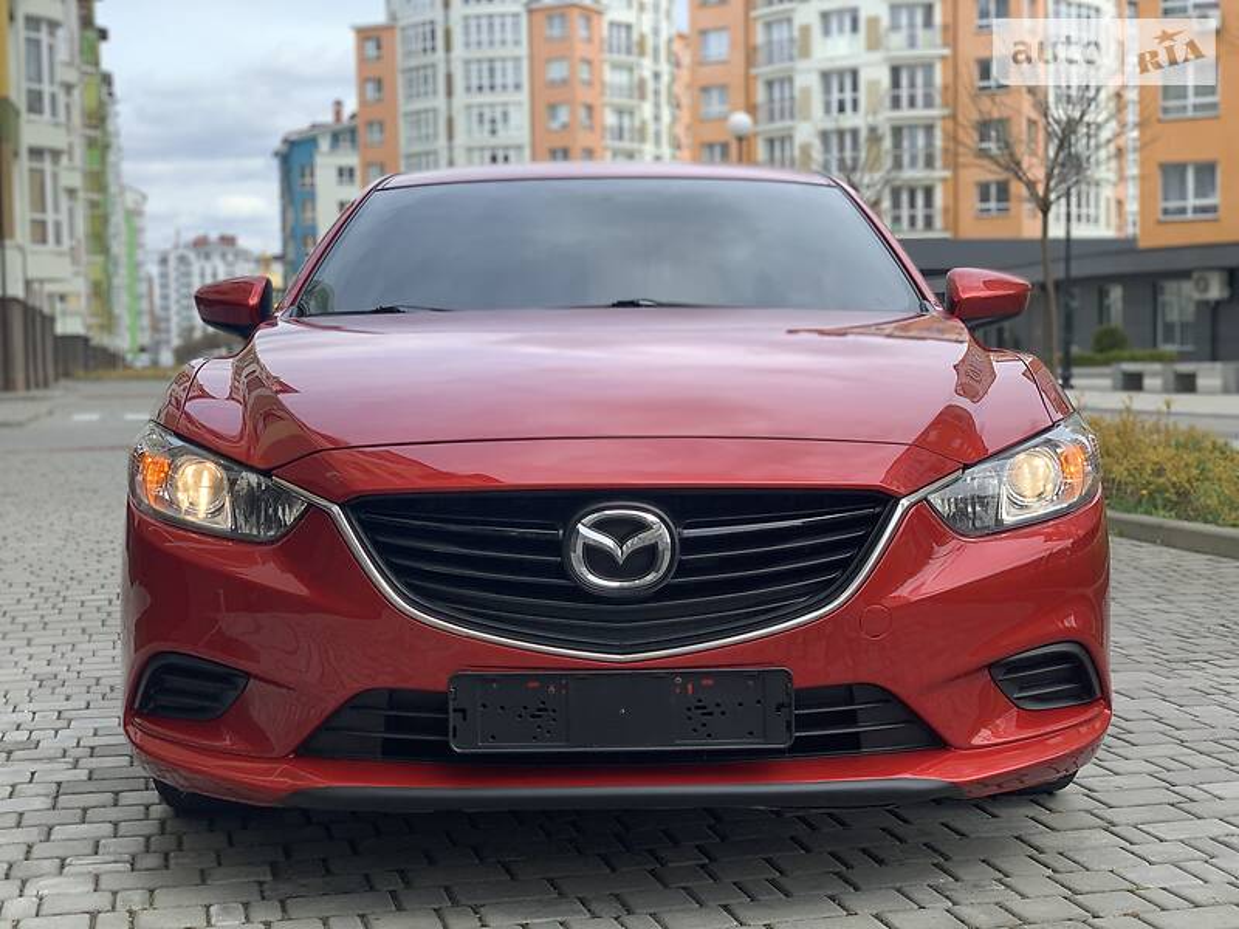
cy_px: 464
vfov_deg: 28.0
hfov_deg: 36.8
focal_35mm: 52
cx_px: 620
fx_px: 1861
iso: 16
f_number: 2.4
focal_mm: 6
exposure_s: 1/452
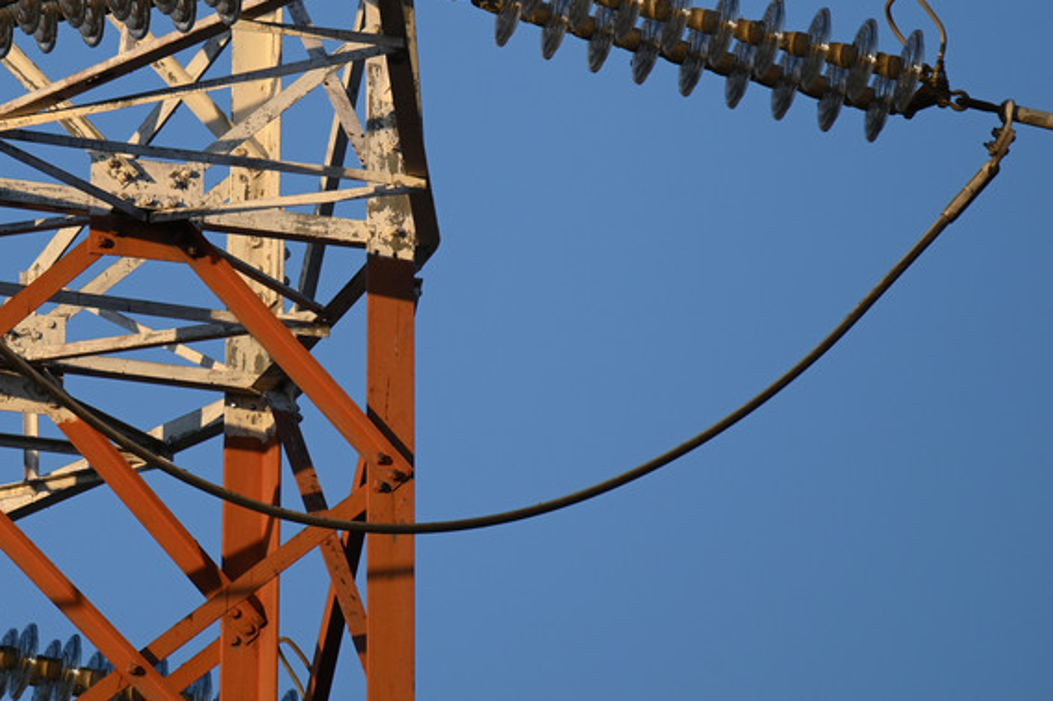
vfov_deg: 1.1
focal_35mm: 1270
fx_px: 37124
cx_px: 158
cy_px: 80
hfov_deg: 1.6
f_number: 8
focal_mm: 600
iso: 200
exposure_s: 1/400
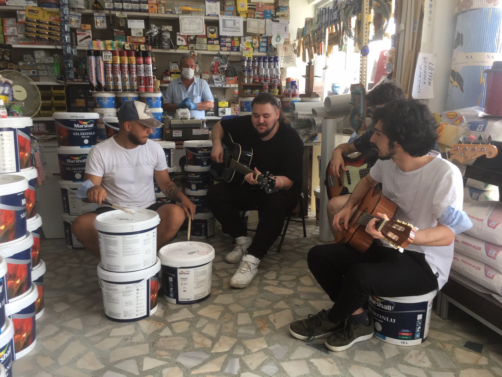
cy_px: 188
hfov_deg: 61.7
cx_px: 251
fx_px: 421
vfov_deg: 48.2
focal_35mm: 29
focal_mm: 4.15
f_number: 2.2
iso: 40
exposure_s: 1/100
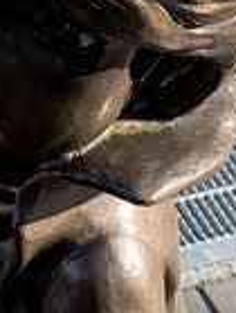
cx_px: 106
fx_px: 1728
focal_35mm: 191
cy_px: -153
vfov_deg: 10.0
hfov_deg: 7.8
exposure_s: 1/1063
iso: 32
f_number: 1.8
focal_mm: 4.25
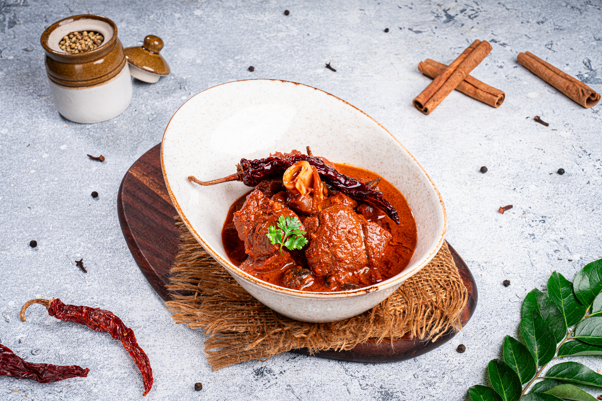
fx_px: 970
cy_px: 200
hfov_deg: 34.5
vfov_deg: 23.4
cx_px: 301
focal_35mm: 58
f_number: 16
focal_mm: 58
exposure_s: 1/160
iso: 100
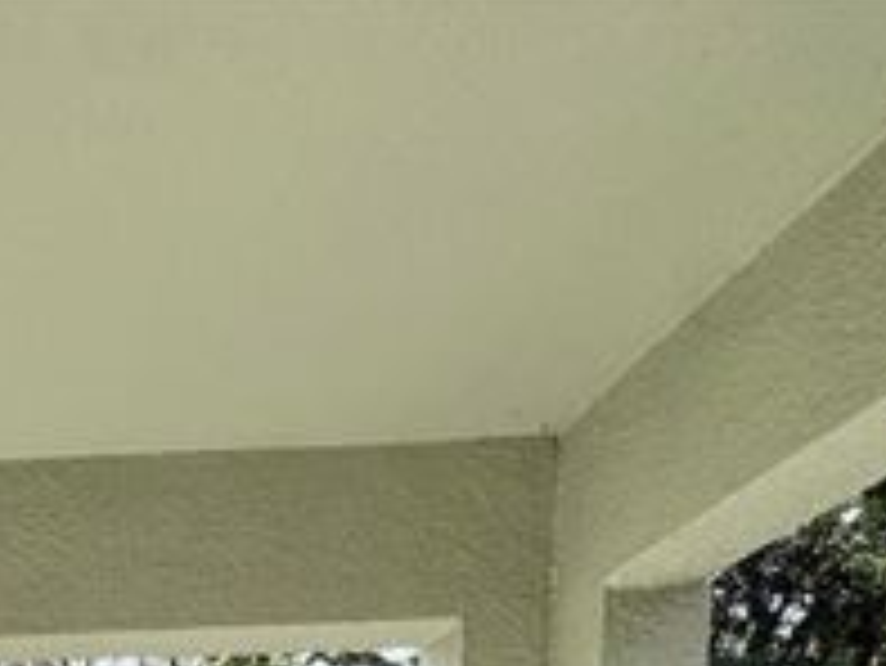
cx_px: -196
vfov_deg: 20.8
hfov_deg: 31.5
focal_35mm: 50
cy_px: 1179
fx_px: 1281
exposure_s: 1/741
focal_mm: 2.22
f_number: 2.2
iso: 50
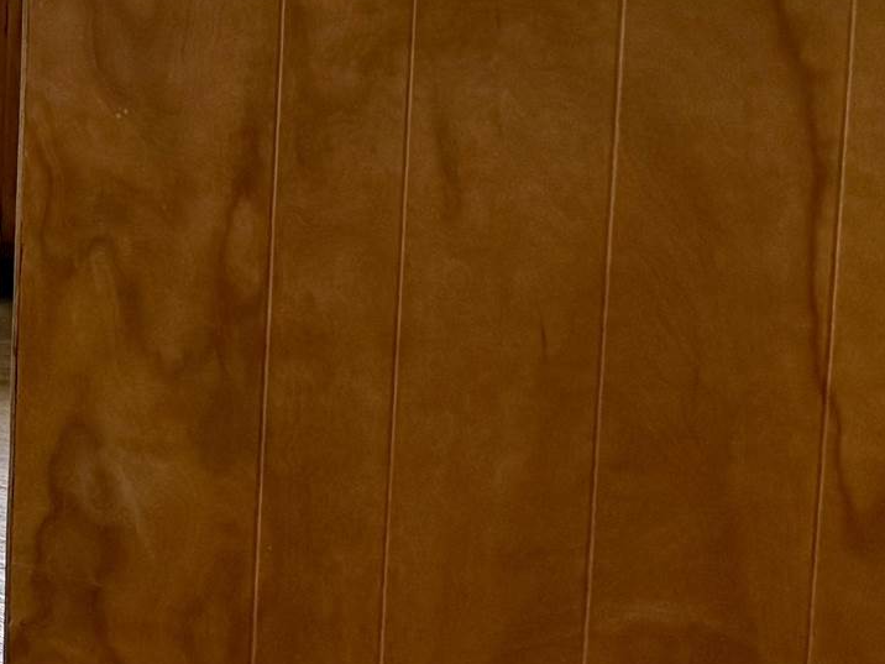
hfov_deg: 14.8
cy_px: -90
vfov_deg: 14.0
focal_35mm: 103
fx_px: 2633
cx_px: -993
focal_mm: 6.76
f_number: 1.78
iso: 200
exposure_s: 1/98
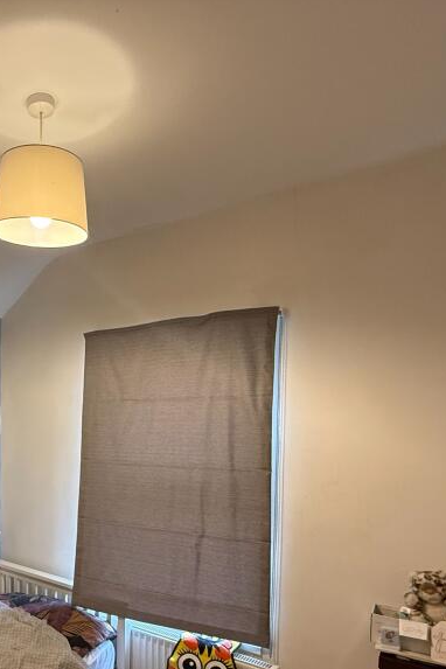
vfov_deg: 67.6
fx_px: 483
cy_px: 444
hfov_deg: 46.0
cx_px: 68
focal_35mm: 26
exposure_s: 1/100
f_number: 2.2
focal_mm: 2.22
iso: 320
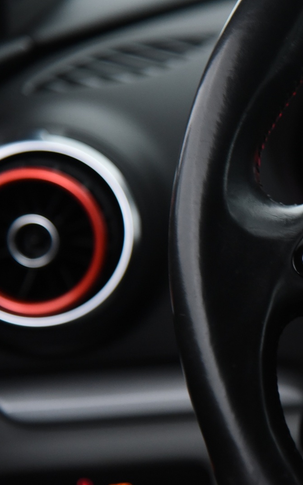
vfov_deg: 12.4
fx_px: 2233
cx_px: 333
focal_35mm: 169
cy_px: 243
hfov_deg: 7.7
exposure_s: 1/40
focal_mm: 110
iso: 4000
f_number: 4
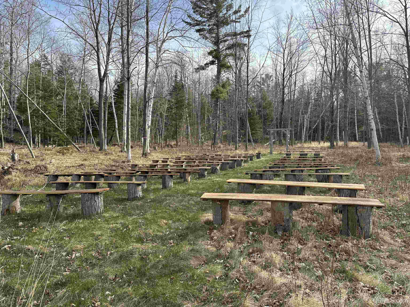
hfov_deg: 71.6
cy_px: 154
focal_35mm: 24
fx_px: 284
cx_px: 205
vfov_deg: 56.8
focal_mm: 6.86
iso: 80
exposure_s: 1/1664
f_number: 1.78
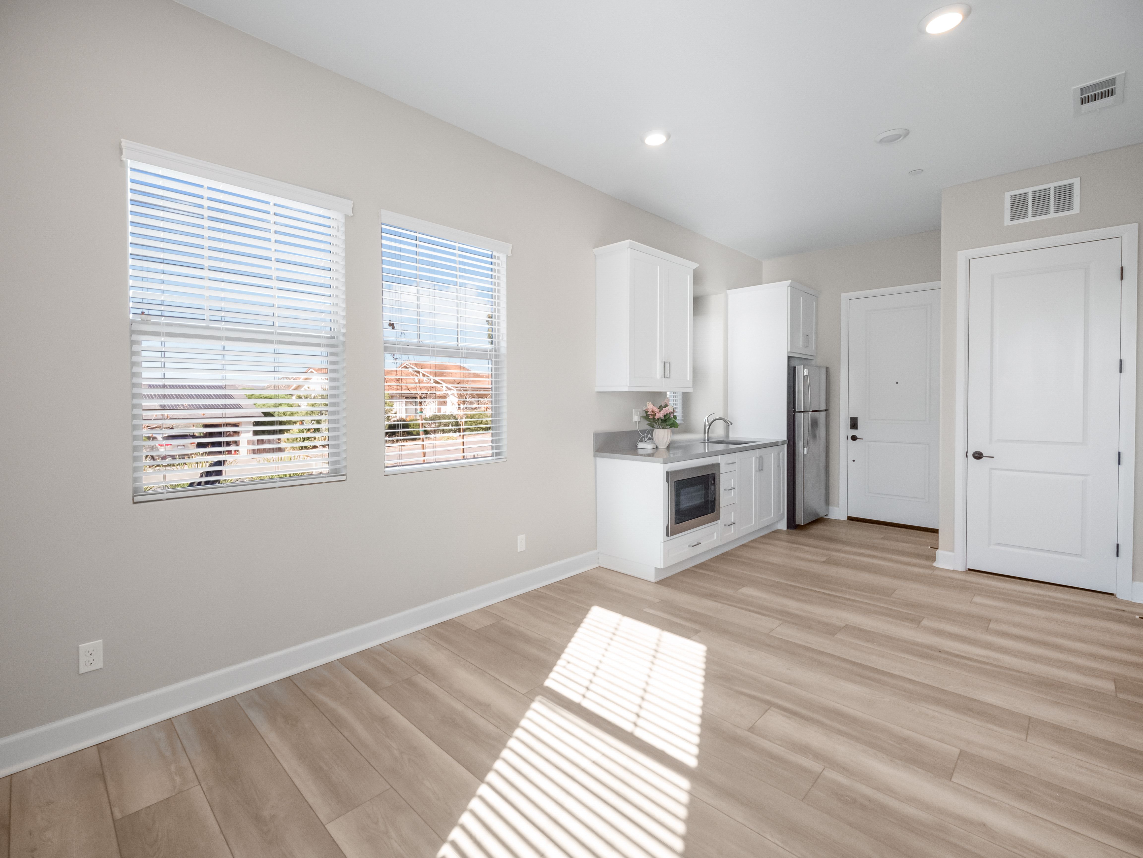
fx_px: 462
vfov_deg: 85.7
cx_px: 572
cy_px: 429
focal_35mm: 14
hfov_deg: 102.1
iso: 800
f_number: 7.1
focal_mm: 7
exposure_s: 1/60
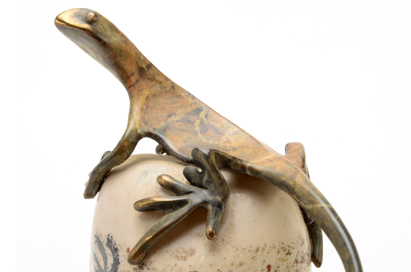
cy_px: 136
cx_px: 206
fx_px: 940
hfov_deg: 24.7
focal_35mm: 82
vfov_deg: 16.5
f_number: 18
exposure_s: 1/160
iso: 100
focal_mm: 55
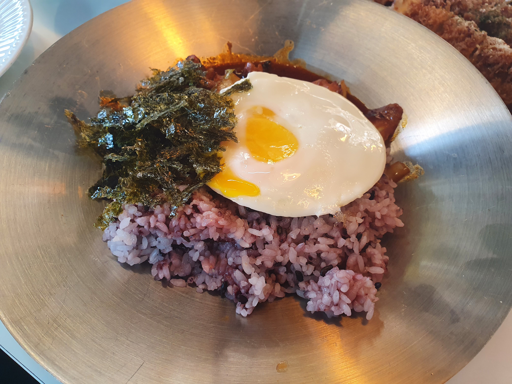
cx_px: 256
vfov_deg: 53.1
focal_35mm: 26
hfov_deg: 67.3
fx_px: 385
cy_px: 192
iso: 320
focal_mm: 4.32
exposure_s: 1/120
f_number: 2.4
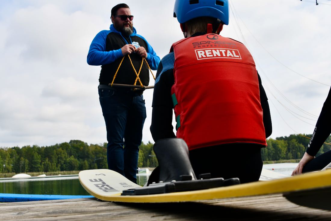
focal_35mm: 42
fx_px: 386
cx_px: 166
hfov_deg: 46.4
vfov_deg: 31.9
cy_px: 110
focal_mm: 28
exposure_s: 1/250
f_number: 8
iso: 100
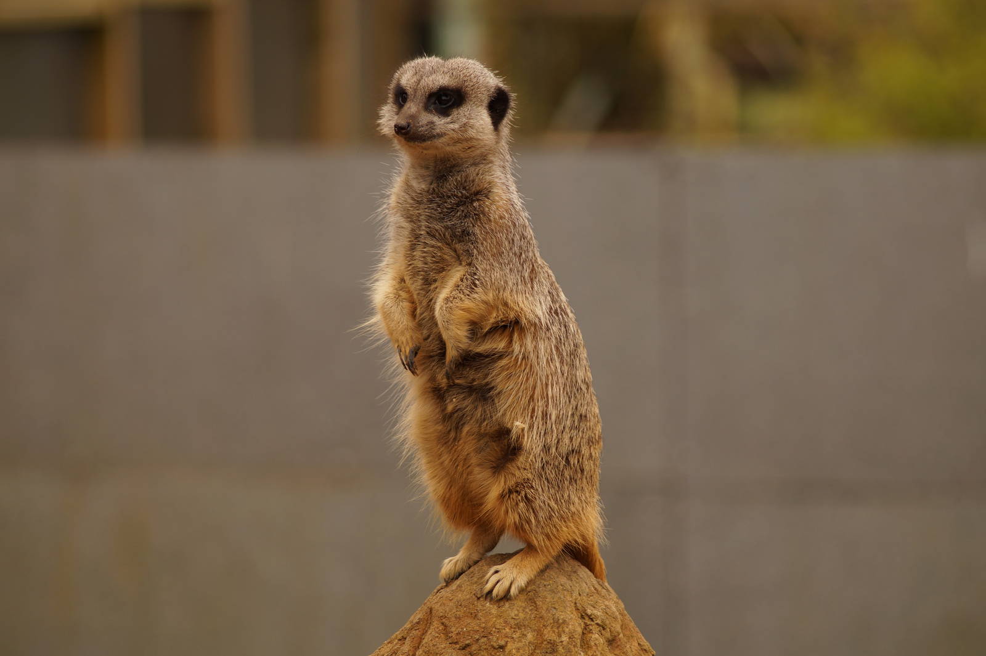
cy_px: 328
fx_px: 5543
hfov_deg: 10.2
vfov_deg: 6.8
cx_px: 493
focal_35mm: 202
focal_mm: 135
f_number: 4.5
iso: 100
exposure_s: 1/320
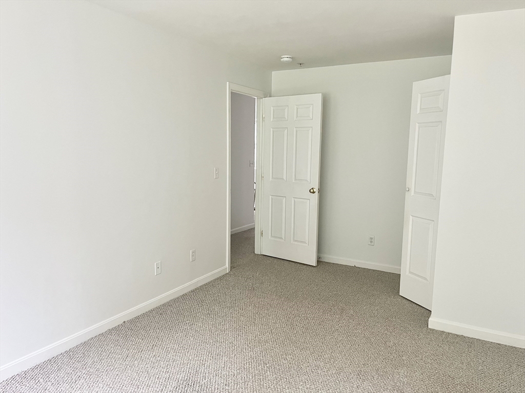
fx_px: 394
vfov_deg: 53.1
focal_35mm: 26
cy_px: 196
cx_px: 262
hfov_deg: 67.3
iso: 200
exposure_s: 1/60
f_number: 1.6
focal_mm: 5.1
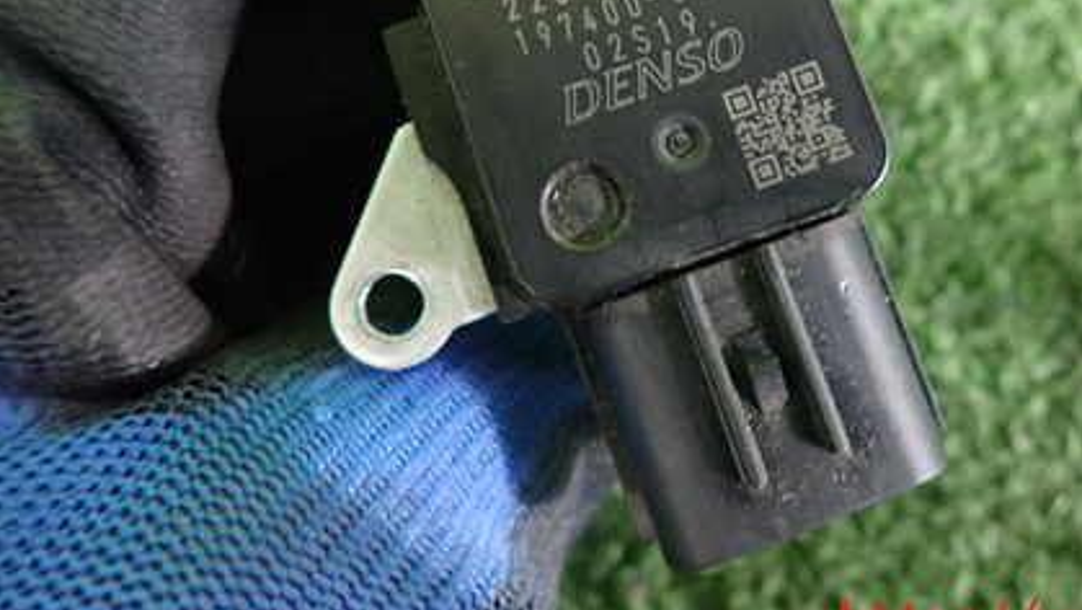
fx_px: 1119
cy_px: 78
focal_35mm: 39
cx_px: 648
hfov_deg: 51.3
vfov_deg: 29.4
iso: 320
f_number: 2
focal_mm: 4.5
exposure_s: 1/30
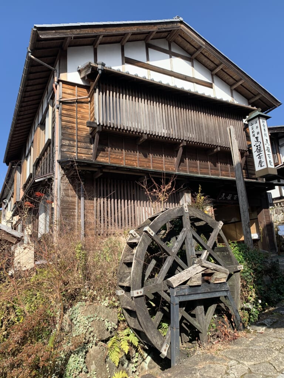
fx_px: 284
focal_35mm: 26
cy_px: 189
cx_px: 142
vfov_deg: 67.3
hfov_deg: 53.1
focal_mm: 4.25
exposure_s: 1/1100
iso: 25
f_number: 1.8
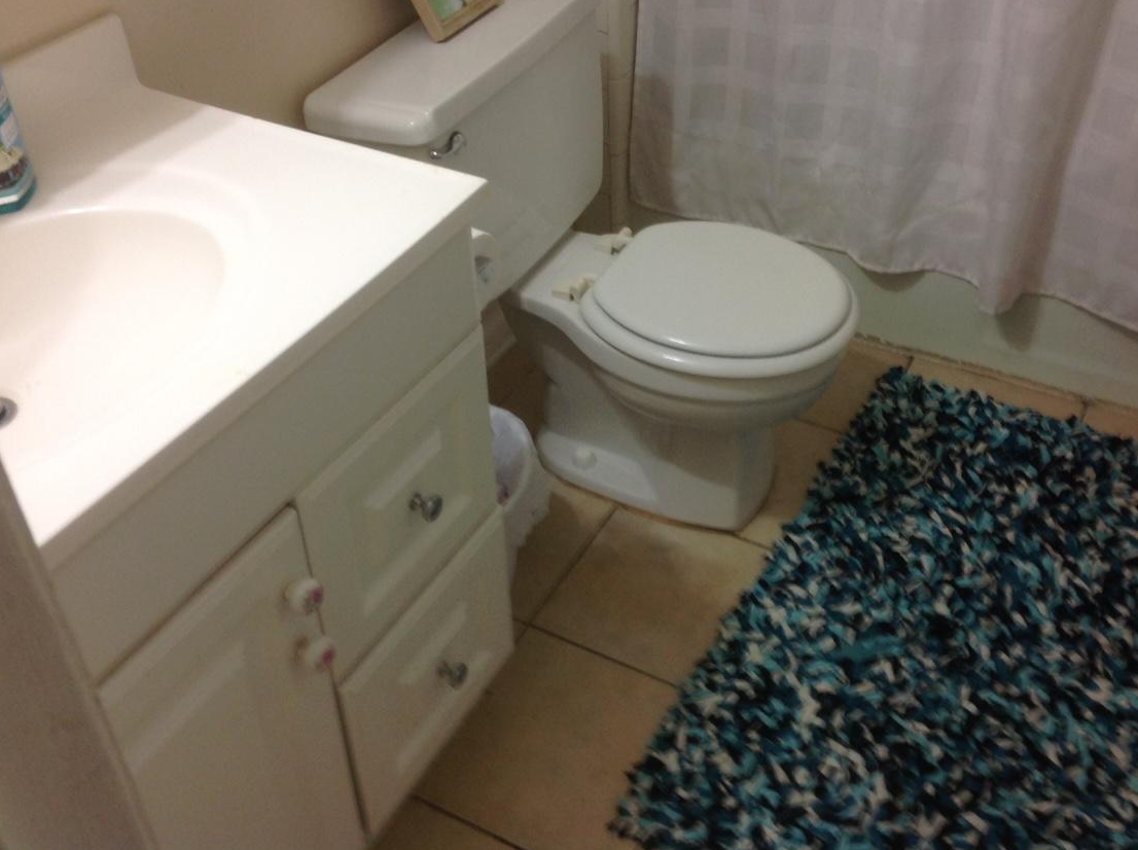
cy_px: 354
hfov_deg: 45.8
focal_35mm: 41
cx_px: 610
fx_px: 1346
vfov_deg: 35.0
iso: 64
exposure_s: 1/15
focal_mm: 4.28
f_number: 2.4
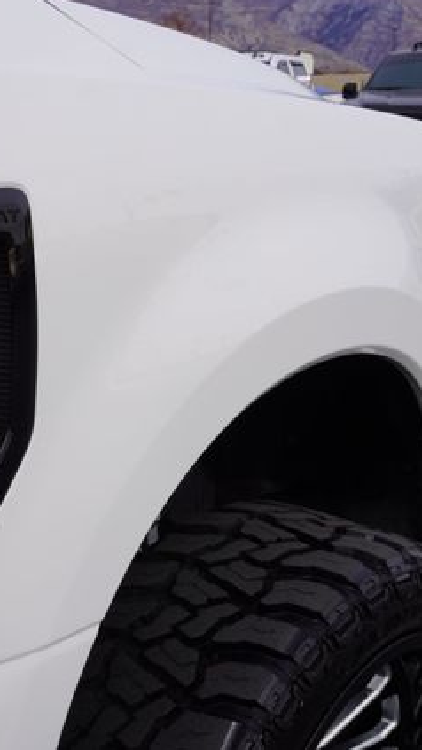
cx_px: 34
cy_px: 372
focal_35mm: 55
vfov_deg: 38.0
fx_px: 1090
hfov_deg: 21.4
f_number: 10
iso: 100
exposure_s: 1/125
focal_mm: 23
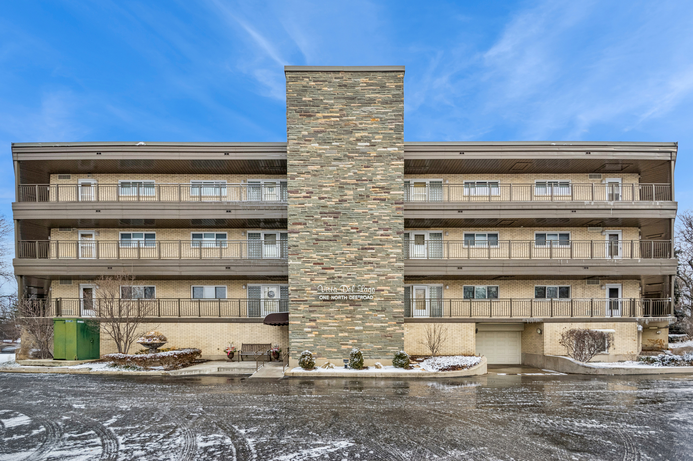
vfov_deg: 77.2
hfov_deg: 100.4
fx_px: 289
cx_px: 346
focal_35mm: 15
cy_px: 230
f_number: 8
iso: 400
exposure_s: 1/800
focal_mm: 10
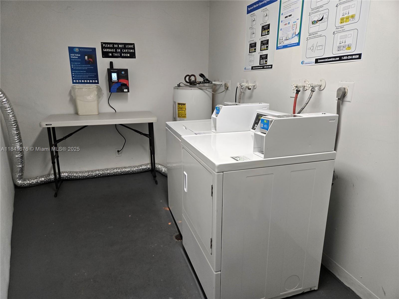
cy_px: 150
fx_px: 265
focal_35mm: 23
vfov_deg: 58.9
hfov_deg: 73.9
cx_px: 200
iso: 200
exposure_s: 1/120
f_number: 1.8
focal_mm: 5.4
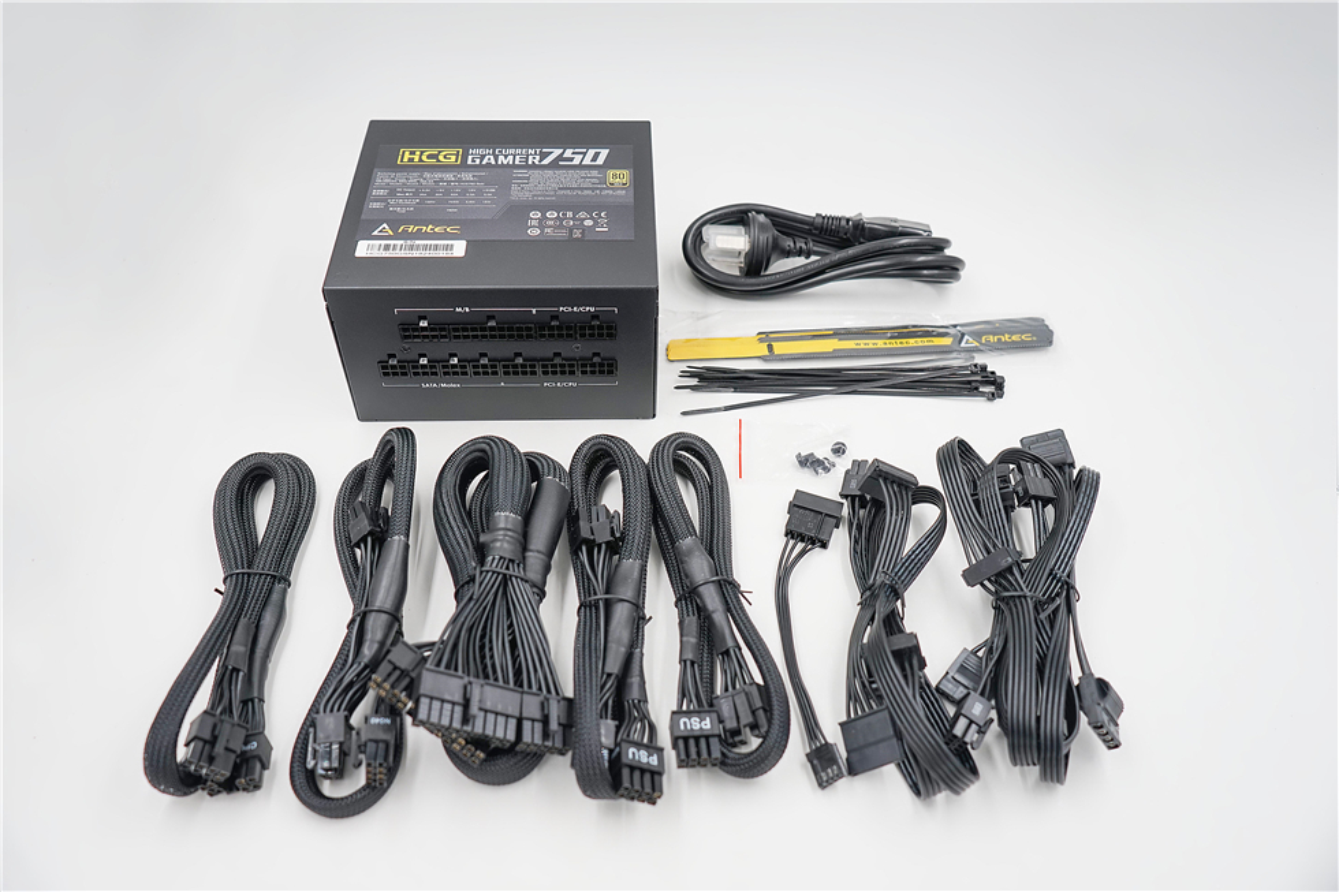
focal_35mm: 28
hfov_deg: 65.5
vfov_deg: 46.4
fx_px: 1041
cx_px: 670
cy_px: 446
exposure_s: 1/160
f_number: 4.5
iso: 125
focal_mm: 28
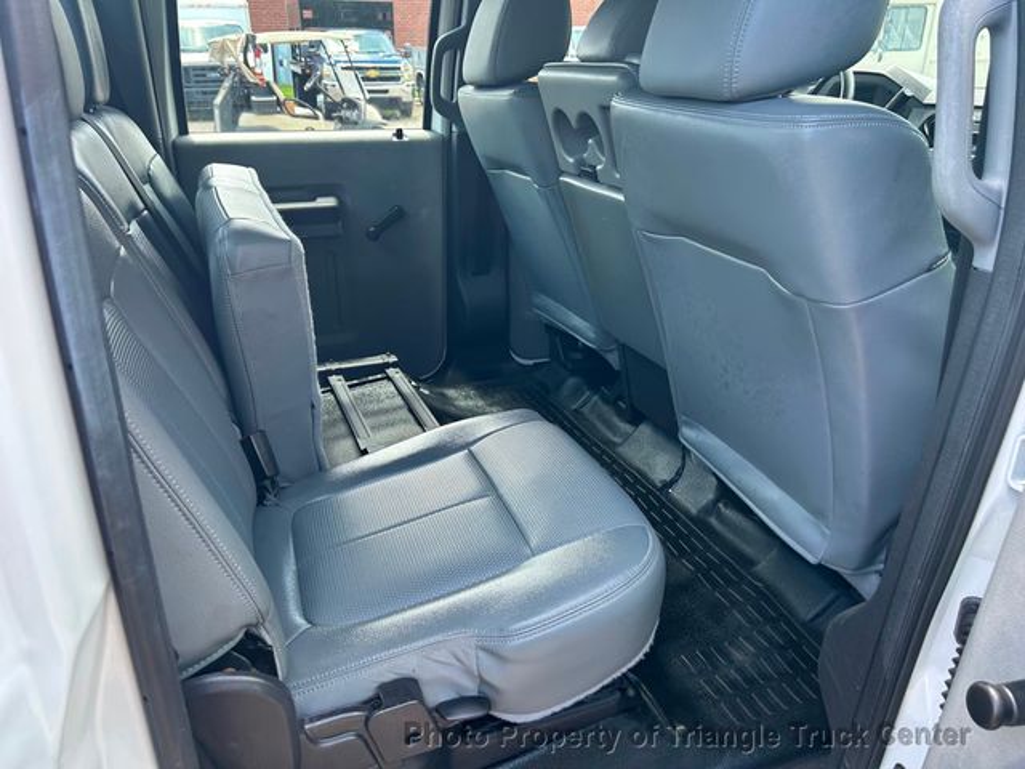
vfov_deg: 53.1
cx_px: 512
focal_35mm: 26
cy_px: 384
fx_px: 770
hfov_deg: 67.3
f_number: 1.5
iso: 50
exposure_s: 1/171
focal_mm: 5.7
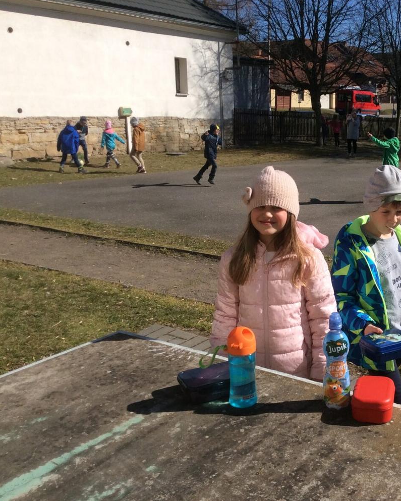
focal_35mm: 42
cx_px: 328
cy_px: 250
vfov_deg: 43.8
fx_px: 623
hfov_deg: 34.5
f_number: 2.4
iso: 32
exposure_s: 1/1972
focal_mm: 3.3
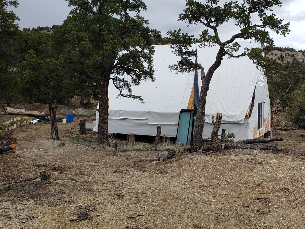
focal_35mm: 38
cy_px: 105
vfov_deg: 37.7
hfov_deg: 48.3
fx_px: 335
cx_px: 198
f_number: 2.4
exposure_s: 1/927
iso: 50
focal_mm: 4.3
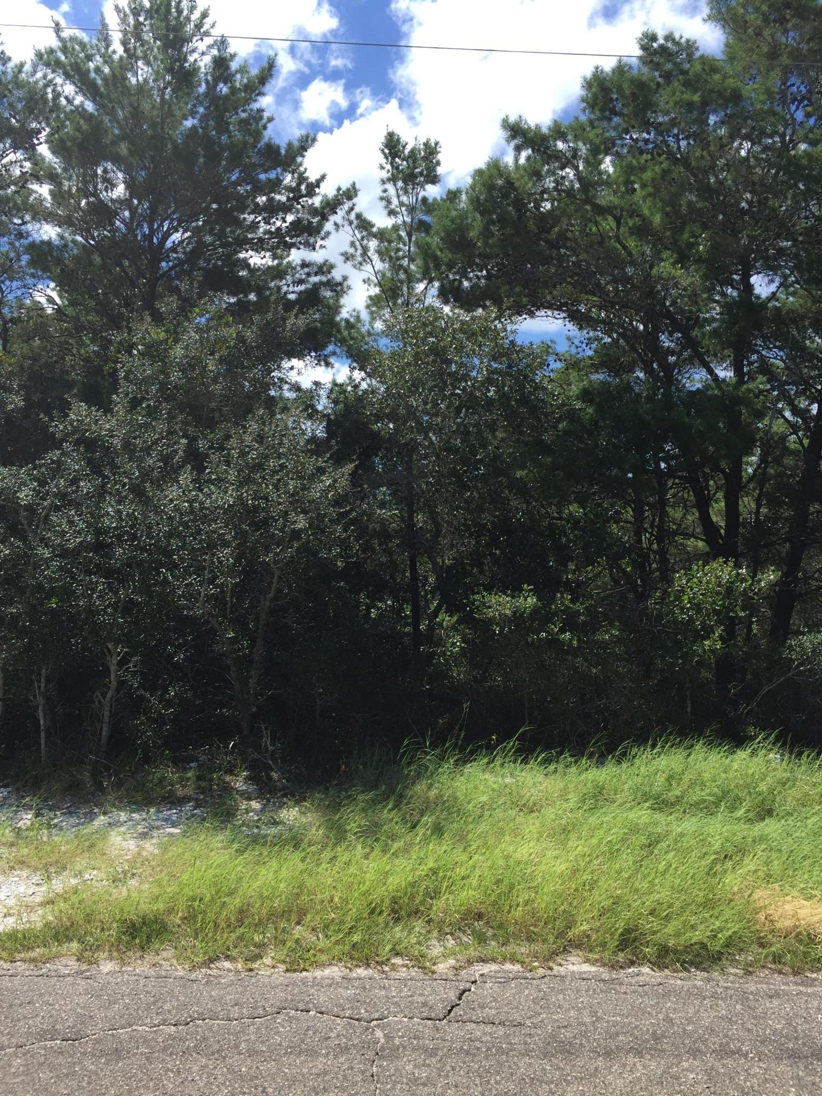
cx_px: 411
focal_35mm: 29
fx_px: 918
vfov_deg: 61.7
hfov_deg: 48.2
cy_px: 548
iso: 32
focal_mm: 4.15
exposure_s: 1/1582
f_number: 2.2
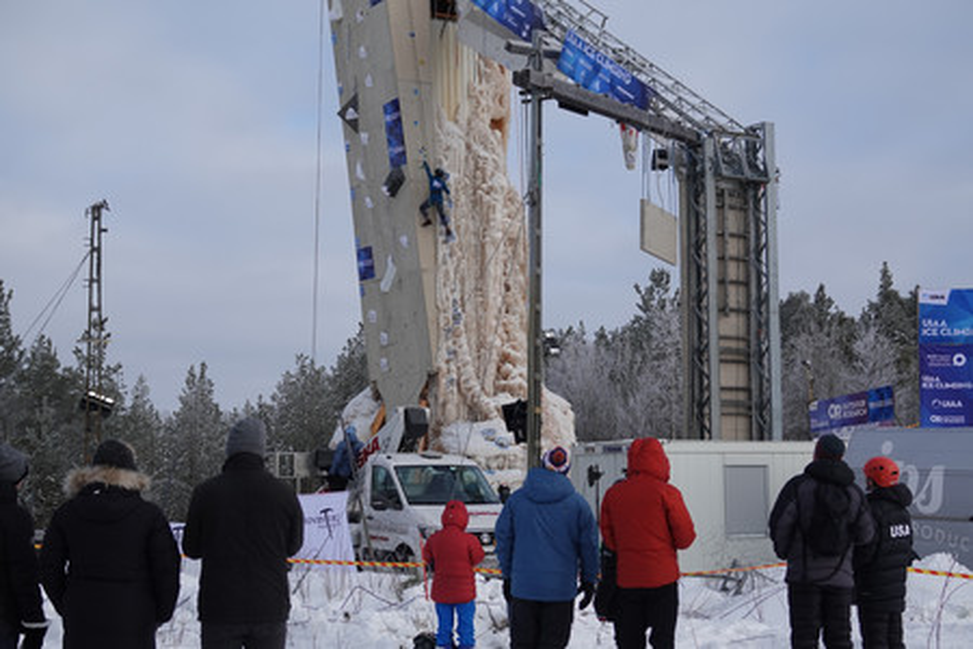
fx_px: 1567
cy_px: 324
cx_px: 486
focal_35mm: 58
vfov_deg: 23.4
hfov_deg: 34.5
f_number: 3.5
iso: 100
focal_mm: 21.32
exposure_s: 1/1250
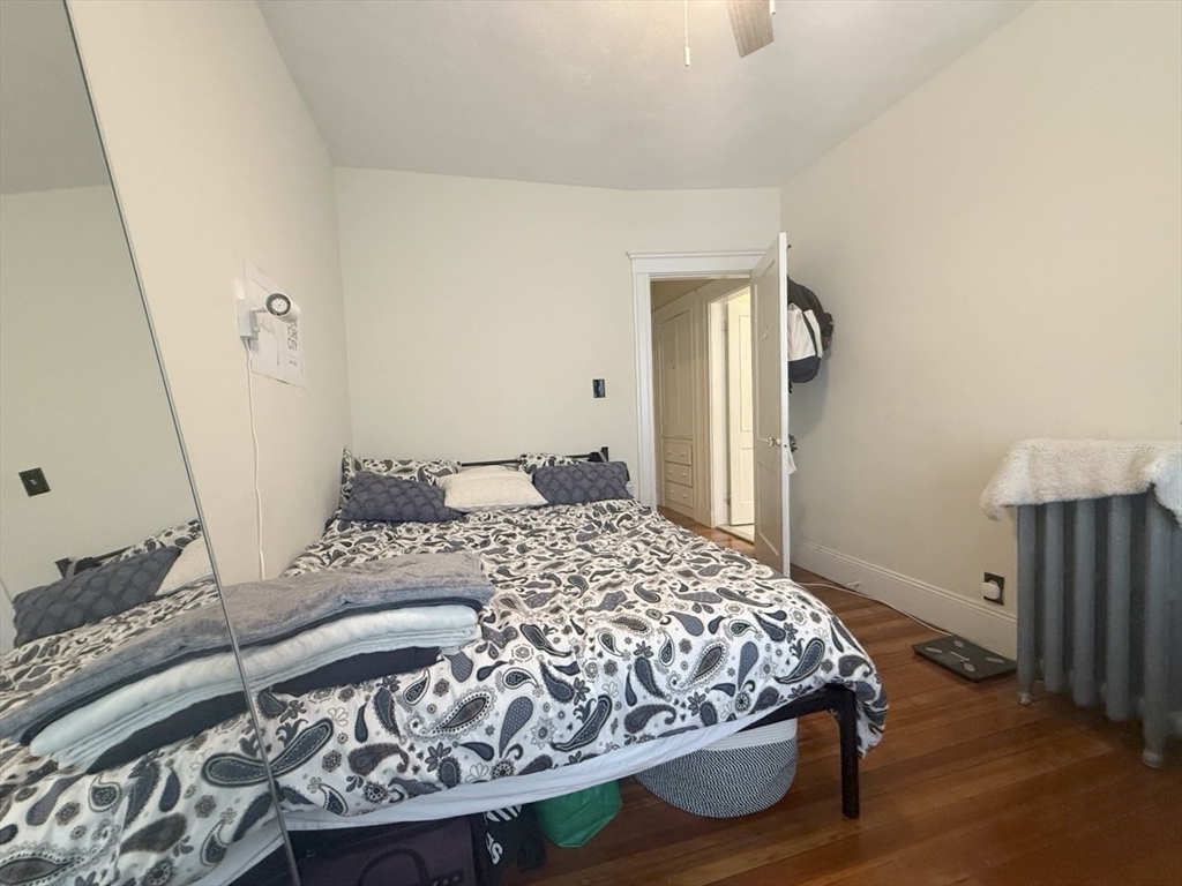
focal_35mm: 14
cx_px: 591
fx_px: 478
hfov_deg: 102.1
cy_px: 443
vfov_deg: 85.7
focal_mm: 2.22
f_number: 2.2
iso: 320
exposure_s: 1/60
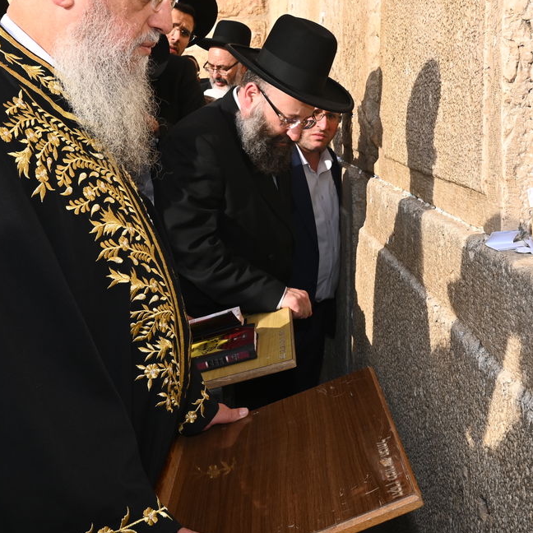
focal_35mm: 44
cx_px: 329
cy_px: 162
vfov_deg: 37.8
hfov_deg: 38.1
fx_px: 766
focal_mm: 24
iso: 160
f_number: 14
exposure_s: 1/125
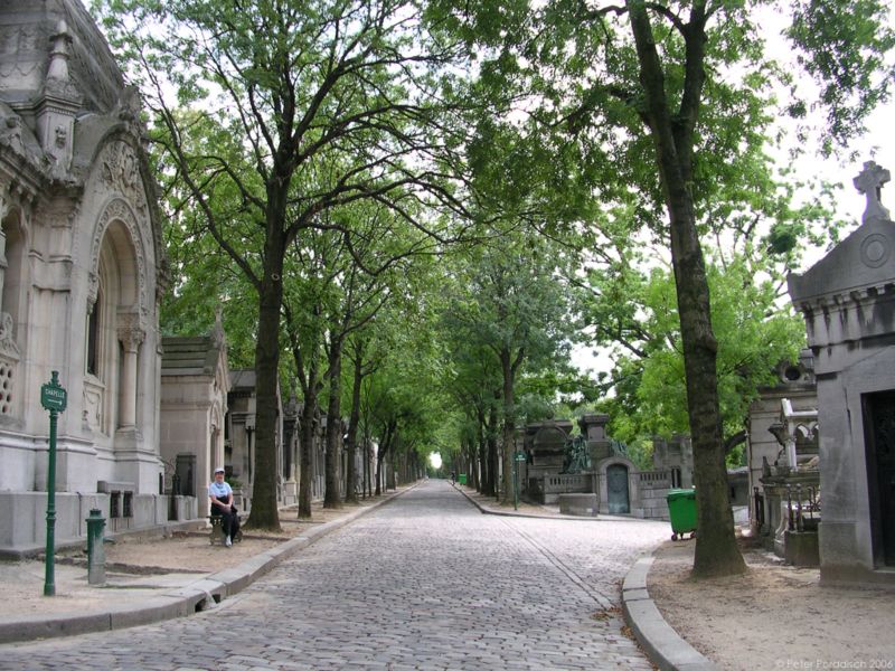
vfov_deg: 38.7
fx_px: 957
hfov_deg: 50.1
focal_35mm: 37
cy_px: 336
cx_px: 448
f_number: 2.7
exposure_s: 1/220
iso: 100
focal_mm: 5.6
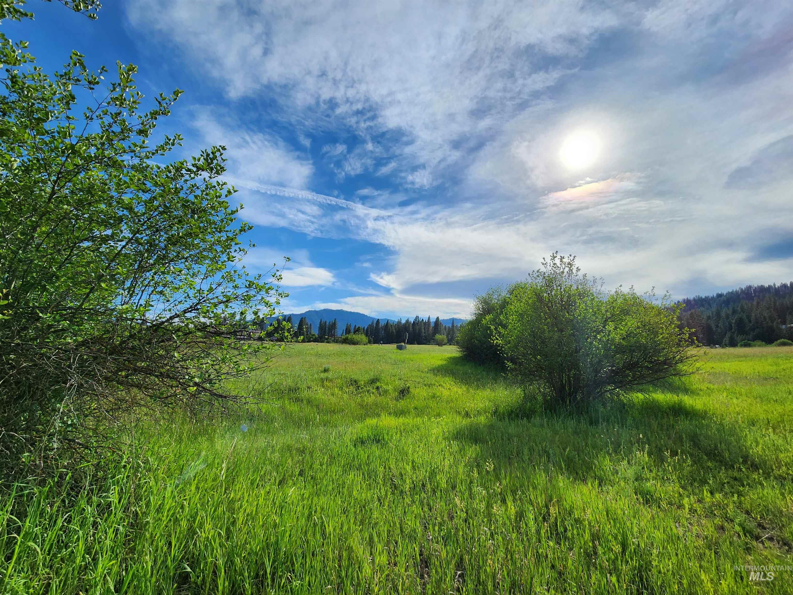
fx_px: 298
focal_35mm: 13
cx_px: 396
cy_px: 298
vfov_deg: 89.9
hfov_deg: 106.2
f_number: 2.2
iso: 50
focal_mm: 2.2
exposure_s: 1/4076
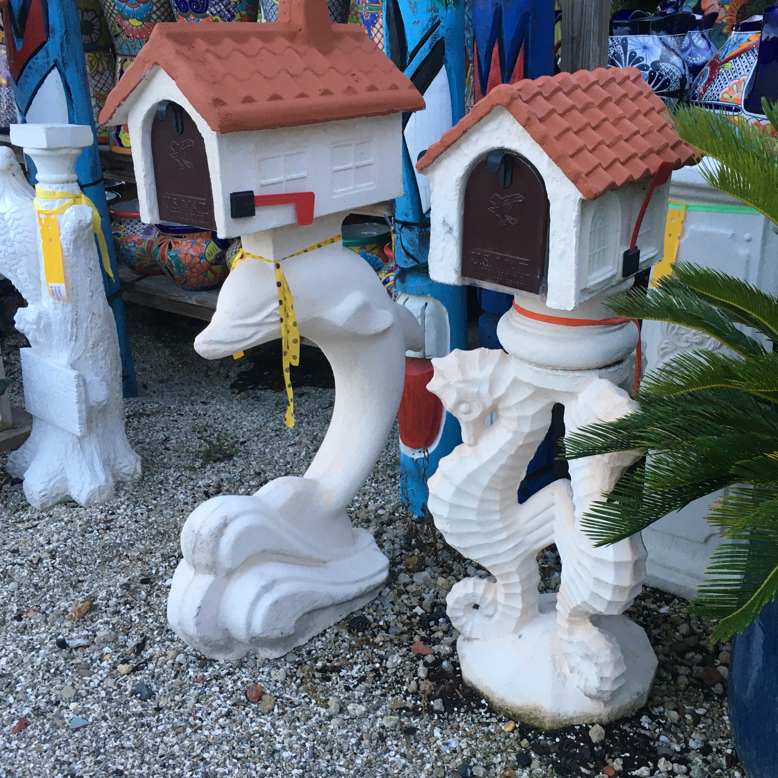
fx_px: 966
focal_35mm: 38
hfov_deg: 43.7
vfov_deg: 43.8
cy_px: 406
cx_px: 449
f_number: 2.2
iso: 64
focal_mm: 4.15
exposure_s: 1/30
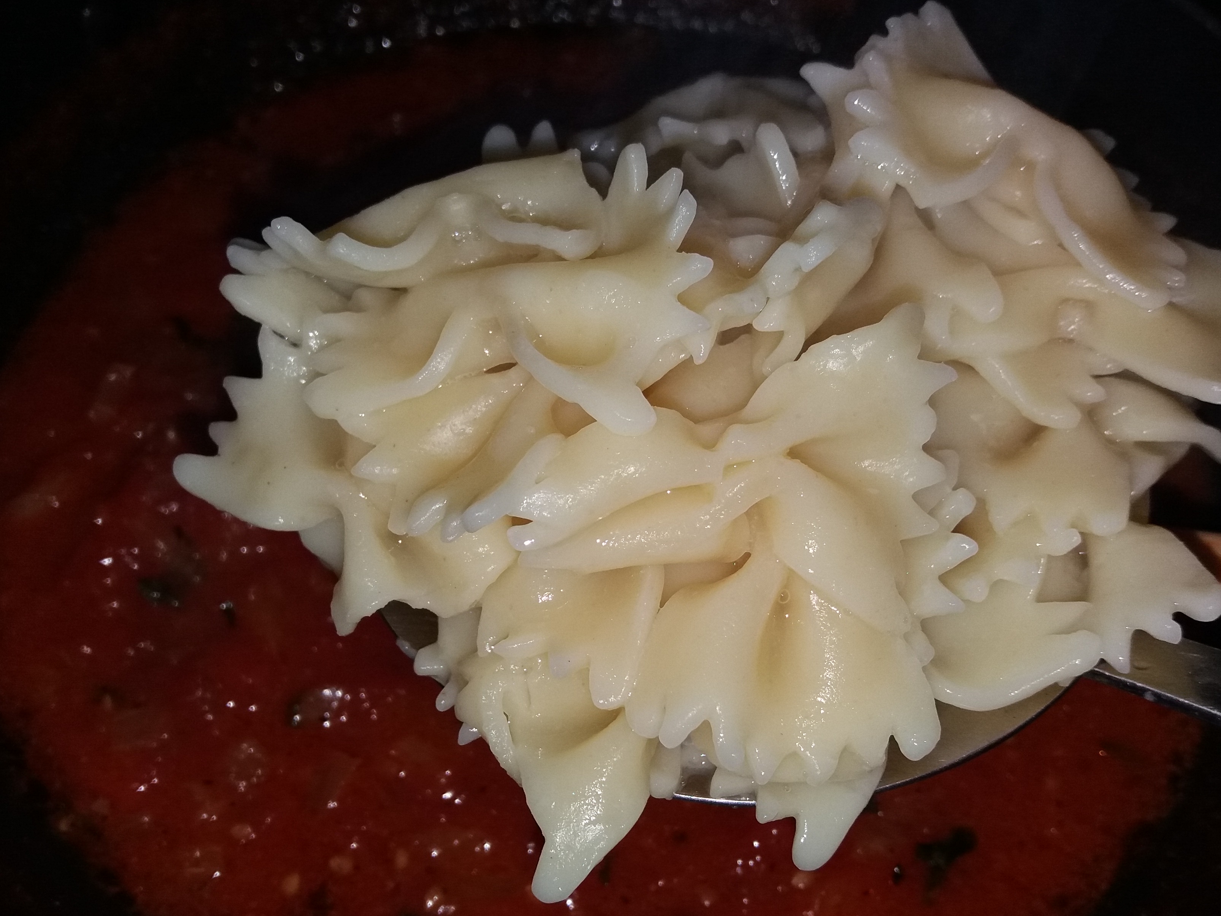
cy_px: 549
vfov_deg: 39.5
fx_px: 1270
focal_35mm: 36
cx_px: 572
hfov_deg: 51.3
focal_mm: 3.7
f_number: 1.9
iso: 64
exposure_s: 1/473
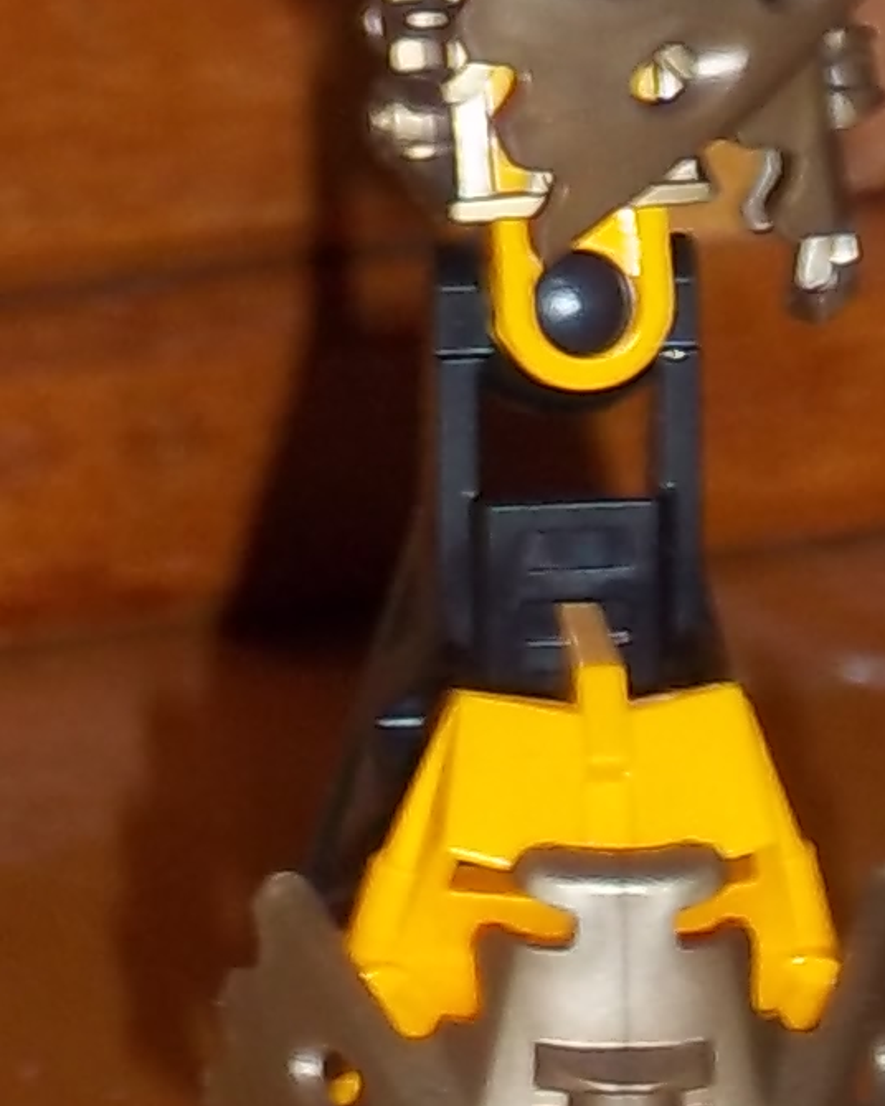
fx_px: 16992
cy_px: -855
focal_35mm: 519
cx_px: -563
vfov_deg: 3.7
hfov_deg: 3.0
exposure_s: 1/50
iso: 64
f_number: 4.18
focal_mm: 15.99
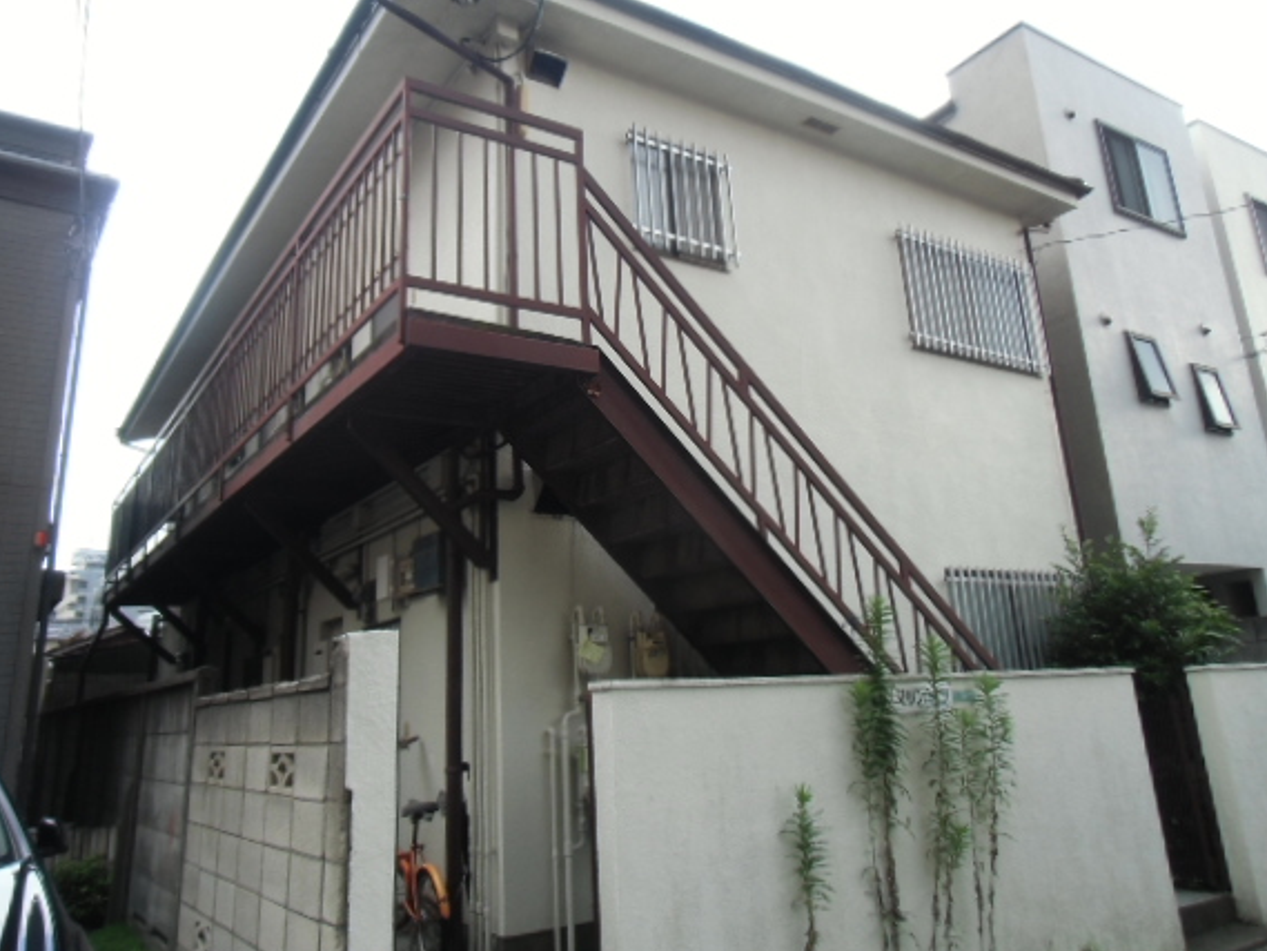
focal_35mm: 27
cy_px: 428
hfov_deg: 65.3
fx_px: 988
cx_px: 615
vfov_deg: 51.3
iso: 100
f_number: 3
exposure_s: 1/80
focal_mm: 4.24
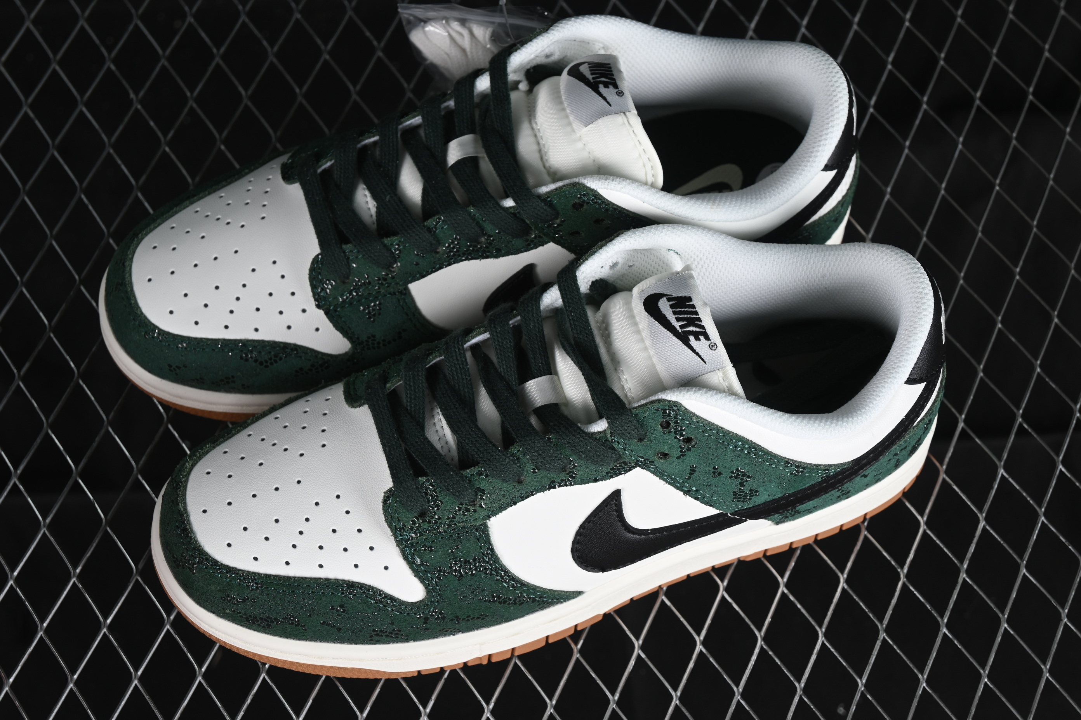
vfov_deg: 18.2
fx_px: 2252
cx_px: 540
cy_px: 360
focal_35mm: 75
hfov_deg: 27.0
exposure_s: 1/80
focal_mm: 50
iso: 160
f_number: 7.1
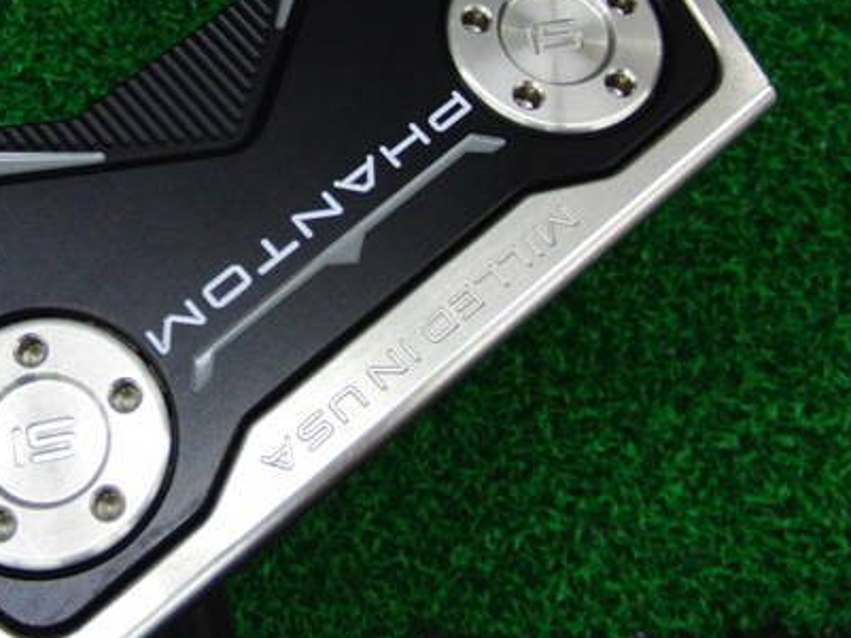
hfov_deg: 32.3
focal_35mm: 59
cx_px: 261
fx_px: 1451
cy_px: 157
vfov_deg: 24.5
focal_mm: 6.42
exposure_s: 1/60
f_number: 3.6
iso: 400
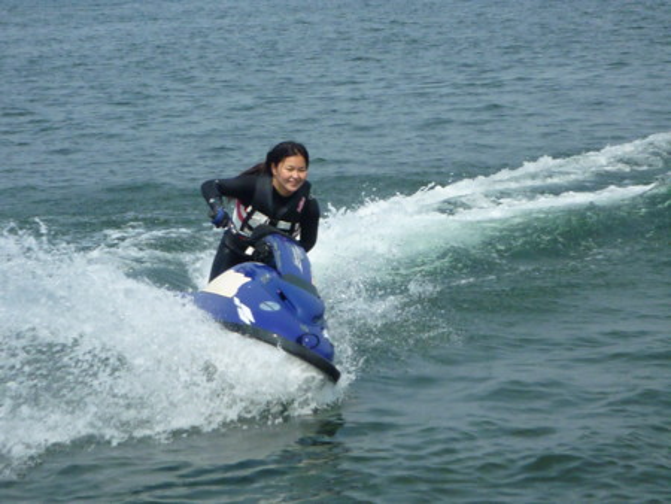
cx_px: 336
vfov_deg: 11.6
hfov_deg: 15.4
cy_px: 252
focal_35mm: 128
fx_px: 2482
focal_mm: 22.8
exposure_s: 1/250
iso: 640
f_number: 18
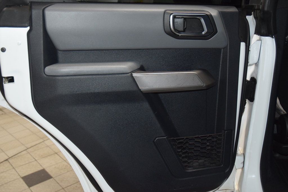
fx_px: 300
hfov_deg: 51.3
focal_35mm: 38
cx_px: 144
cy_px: 96
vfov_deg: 35.5
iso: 2000
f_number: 3.8
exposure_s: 1/125
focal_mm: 25
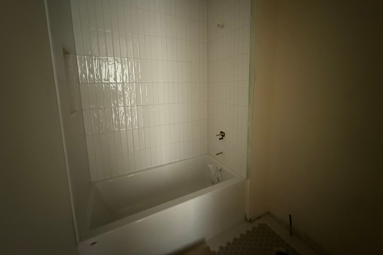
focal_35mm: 15
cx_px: 193
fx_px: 160
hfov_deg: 100.4
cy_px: 108
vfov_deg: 76.8
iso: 1600
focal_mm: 2.22
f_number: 2.2
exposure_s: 1/40
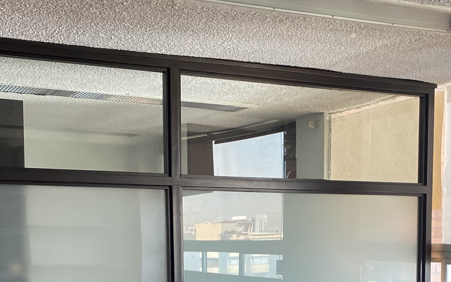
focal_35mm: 66
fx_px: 811
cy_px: 300
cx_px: 312
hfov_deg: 30.8
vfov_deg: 19.0
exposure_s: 1/97
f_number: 1.8
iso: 125
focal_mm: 4.25
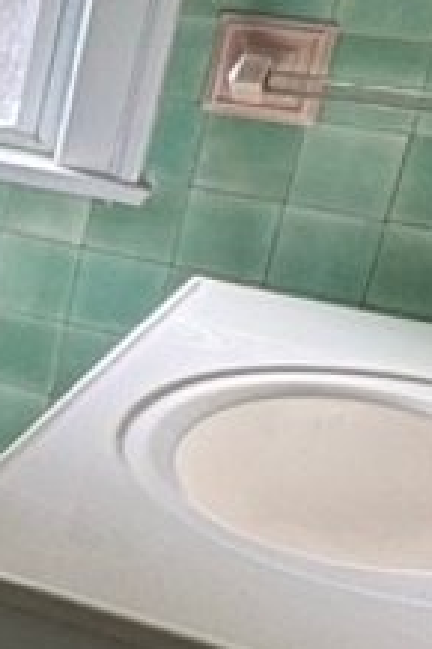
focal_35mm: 101
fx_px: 1821
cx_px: -871
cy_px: 356
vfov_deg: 20.2
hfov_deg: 10.0
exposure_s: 1/99
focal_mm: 2.22
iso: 125
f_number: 2.2
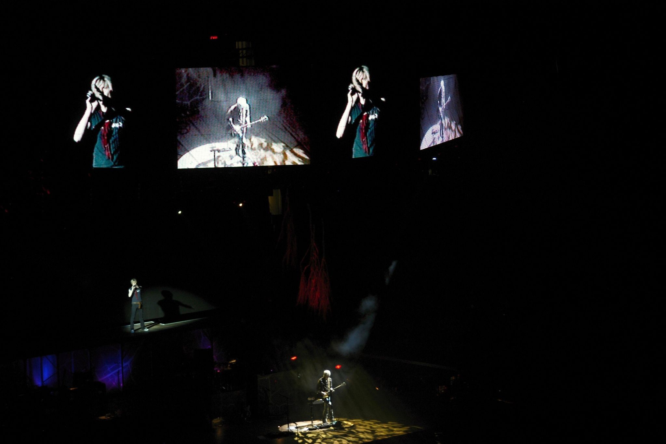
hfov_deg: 15.2
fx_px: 2497
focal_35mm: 135
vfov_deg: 10.2
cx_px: 333
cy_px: 222
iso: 200
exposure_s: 1/45
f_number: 4.2
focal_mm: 90
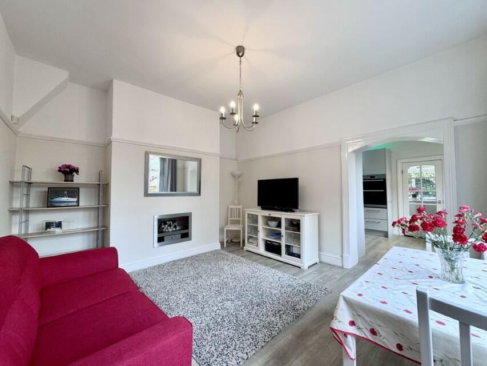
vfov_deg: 85.7
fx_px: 197
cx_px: 244
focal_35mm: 14
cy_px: 183
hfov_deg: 102.1
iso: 125
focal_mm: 2.22
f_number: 2.2
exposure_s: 1/100
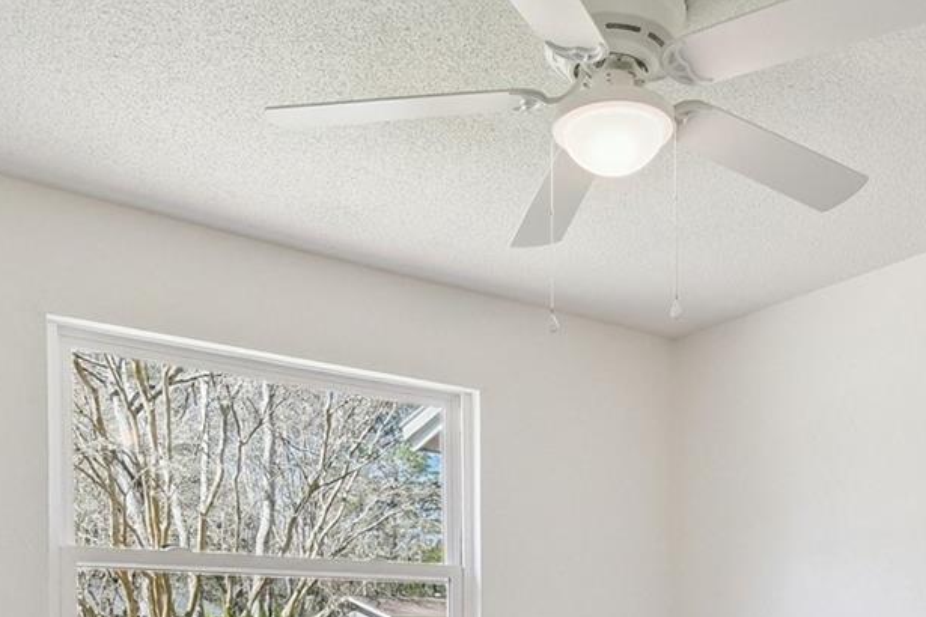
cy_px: 632
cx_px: 592
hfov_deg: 49.0
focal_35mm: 39
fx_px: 1003
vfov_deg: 31.4
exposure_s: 1/13
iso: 200
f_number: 8
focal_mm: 10
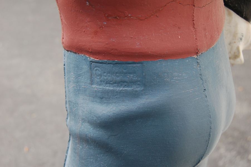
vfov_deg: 28.0
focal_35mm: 48
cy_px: 84
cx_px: 126
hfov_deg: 41.1
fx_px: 334
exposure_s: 1/125
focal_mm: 32
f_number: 5.6
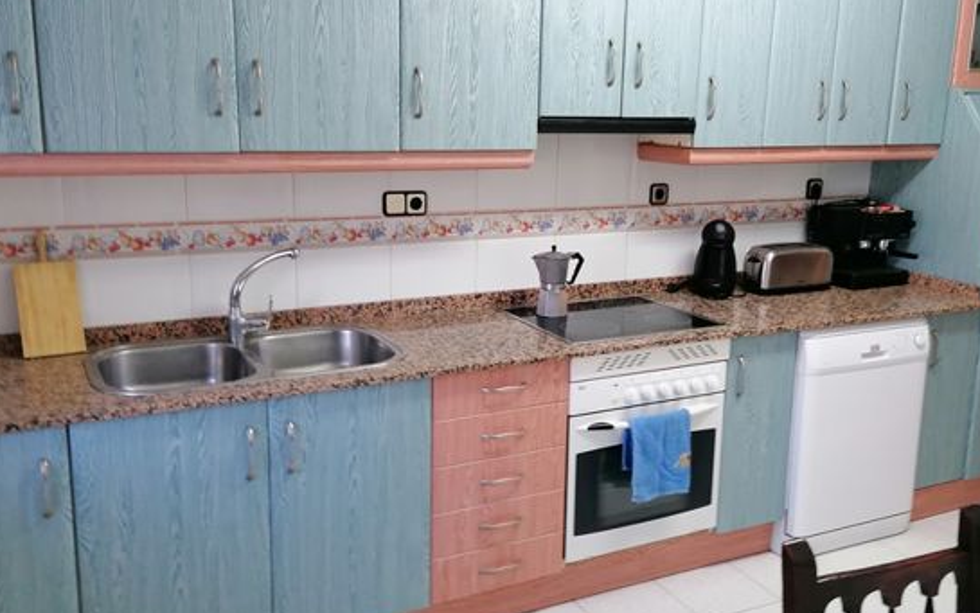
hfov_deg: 52.7
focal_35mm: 37
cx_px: 508
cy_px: 293
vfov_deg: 34.5
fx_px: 989
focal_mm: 4.75
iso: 250
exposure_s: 1/33.3
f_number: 1.8
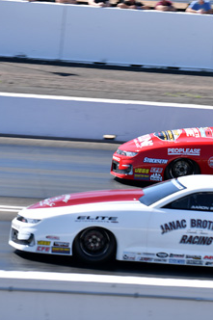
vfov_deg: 7.3
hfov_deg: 4.8
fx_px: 2512
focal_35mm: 283
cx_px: 227
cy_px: 160
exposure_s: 1/1000
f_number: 5.6
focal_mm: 125
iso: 160
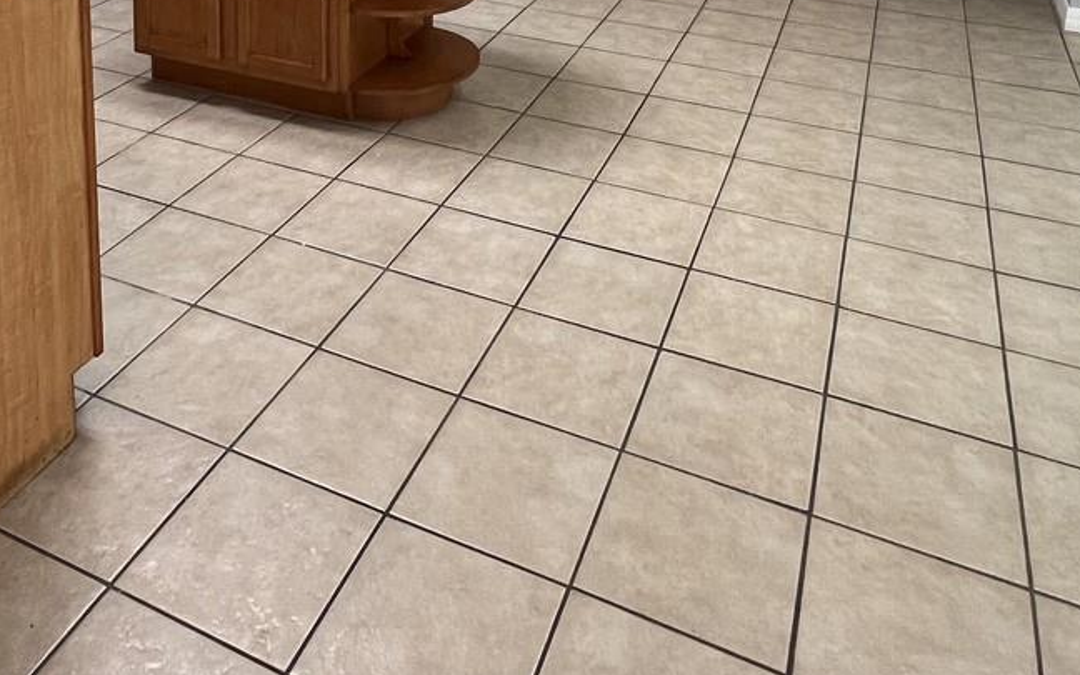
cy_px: -252
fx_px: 1001
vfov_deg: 28.7
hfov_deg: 55.8
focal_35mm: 34
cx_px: 385
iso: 125
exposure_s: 1/60
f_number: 1.8
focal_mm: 1.57
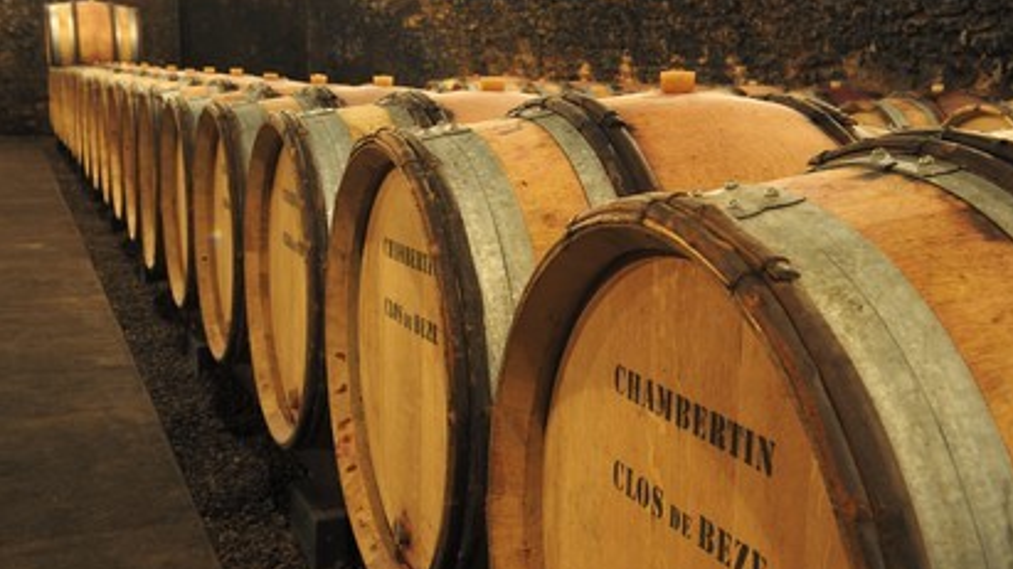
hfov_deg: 45.5
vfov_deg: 26.5
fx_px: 1208
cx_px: 514
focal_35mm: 45
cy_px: 318
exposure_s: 4
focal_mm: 42
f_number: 11
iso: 400
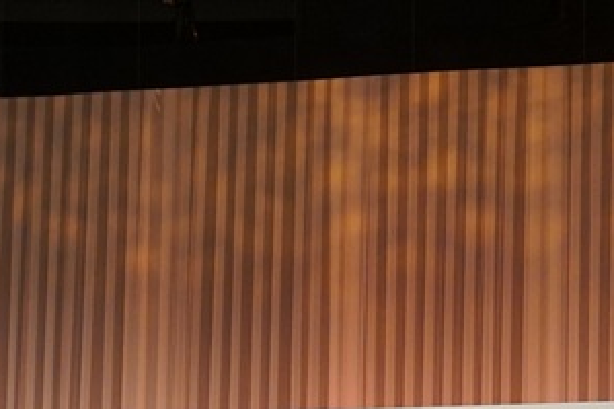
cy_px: 396
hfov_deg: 8.3
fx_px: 4210
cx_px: 290
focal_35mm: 247
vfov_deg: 5.5
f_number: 4
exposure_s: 1/160
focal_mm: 58
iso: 2500
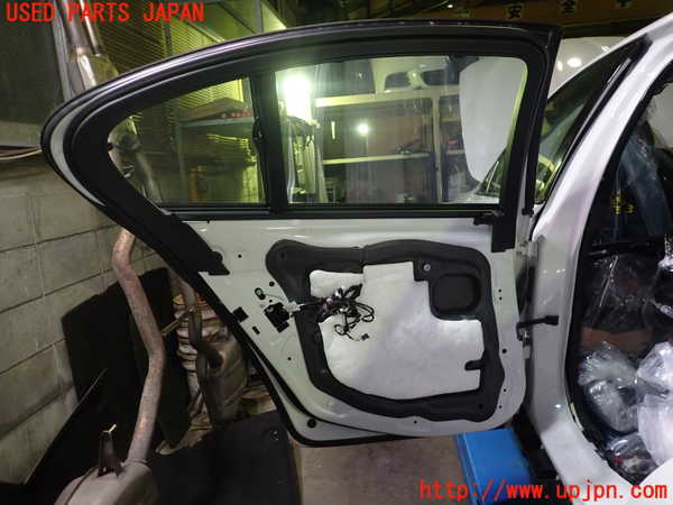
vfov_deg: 54.9
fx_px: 486
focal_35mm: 25
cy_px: 252
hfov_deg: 69.4
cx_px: 336
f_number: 2
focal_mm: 4.5
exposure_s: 1/30
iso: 200
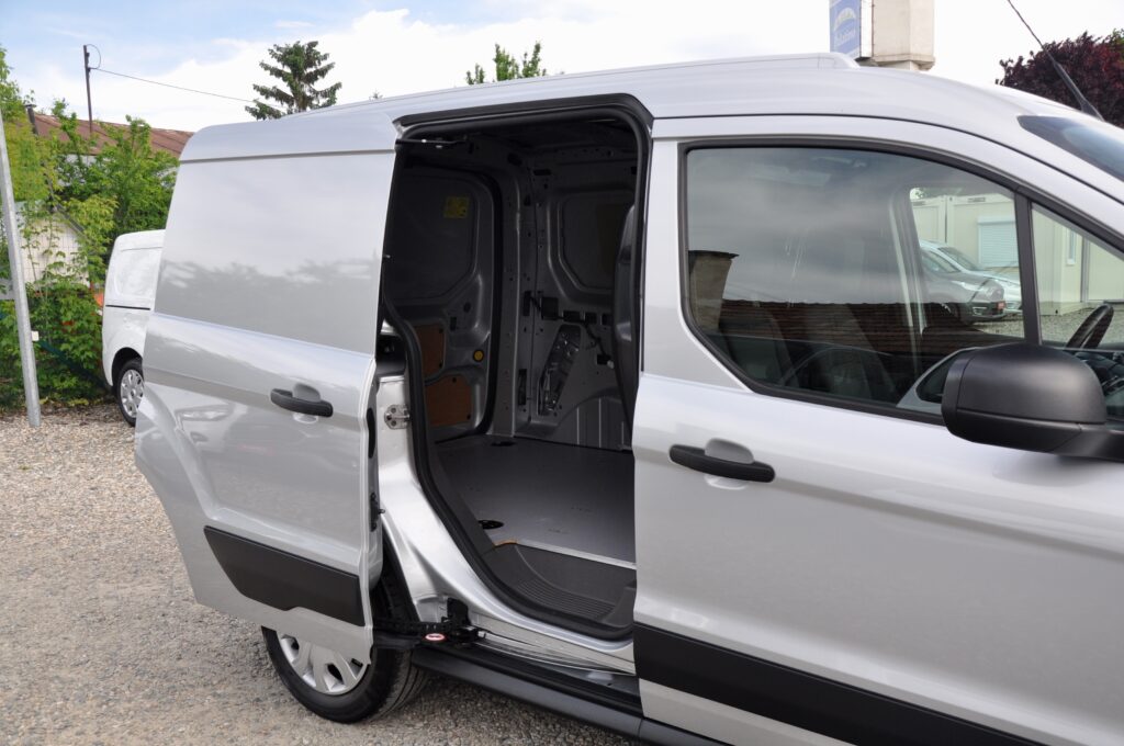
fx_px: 1029
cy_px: 373
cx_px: 562
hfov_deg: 57.3
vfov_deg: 39.9
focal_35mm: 33
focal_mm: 22
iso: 500
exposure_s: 1/200
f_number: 7.1
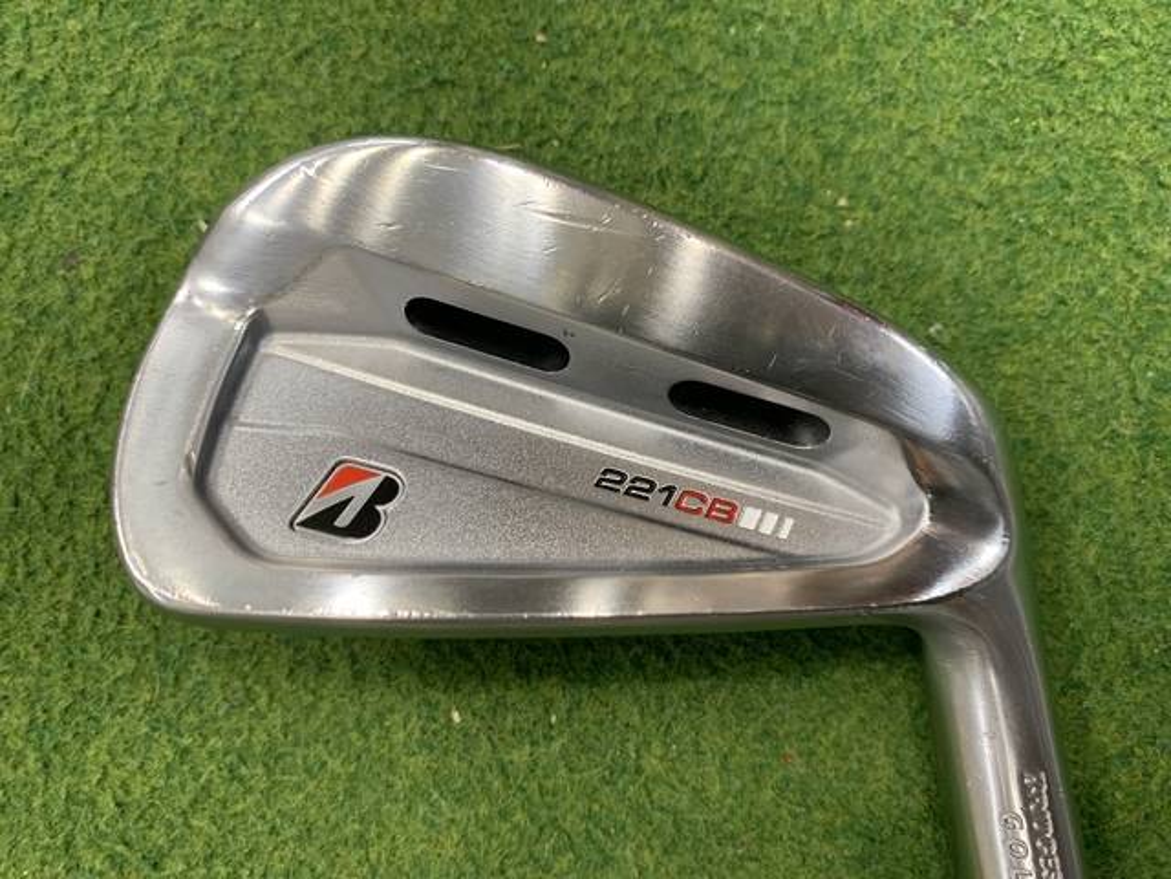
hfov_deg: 67.3
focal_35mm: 26
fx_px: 880
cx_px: 586
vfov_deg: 53.1
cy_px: 440
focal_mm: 4.25
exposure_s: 1/60
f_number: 1.8
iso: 125
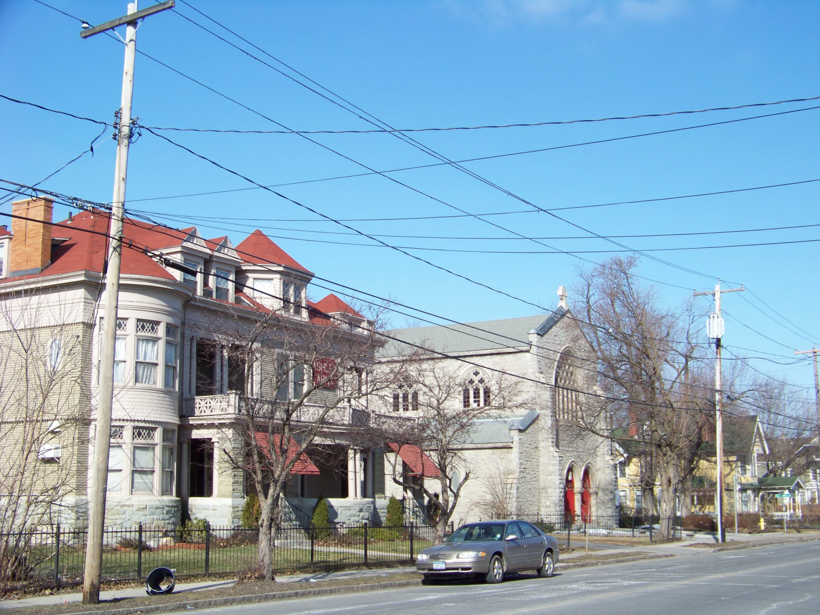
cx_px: 410
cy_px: 308
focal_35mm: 49
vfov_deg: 29.7
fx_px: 1161
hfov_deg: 38.9
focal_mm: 7.6
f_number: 2.8
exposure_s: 1/800
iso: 69
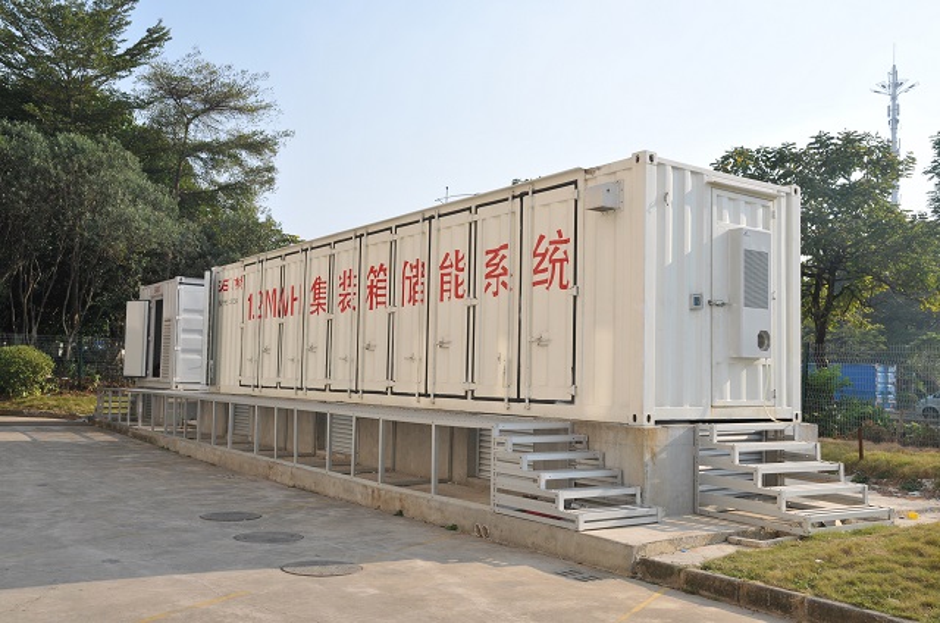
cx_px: 470
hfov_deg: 57.3
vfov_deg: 39.8
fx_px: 860
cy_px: 312
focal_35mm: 33
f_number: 9
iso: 320
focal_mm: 22
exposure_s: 1/320
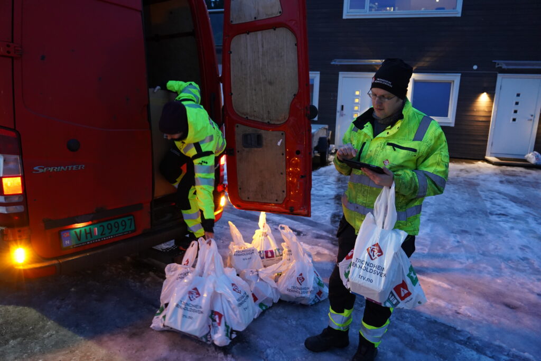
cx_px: 270
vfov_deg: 53.1
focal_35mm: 24
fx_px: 361
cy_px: 180
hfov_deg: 73.7
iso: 3200
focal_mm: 24
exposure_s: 1/30
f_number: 4
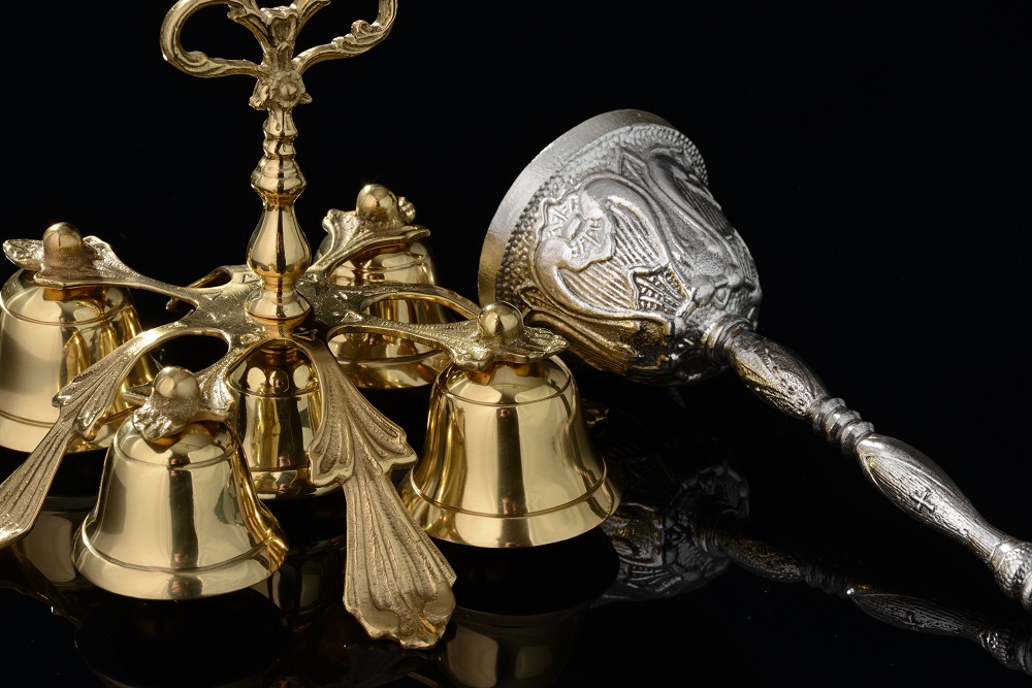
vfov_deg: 13.0
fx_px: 3010
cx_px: 516
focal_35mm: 105
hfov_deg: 19.5
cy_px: 344
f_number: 20
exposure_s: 1/125
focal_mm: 105
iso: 100
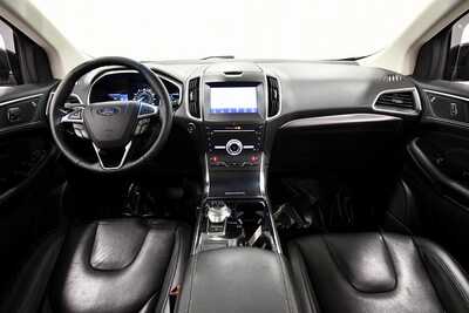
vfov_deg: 64.6
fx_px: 248
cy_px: 156
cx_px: 234
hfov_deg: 86.9
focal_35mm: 19
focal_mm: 13
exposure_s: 1/100
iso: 3200
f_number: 4.8
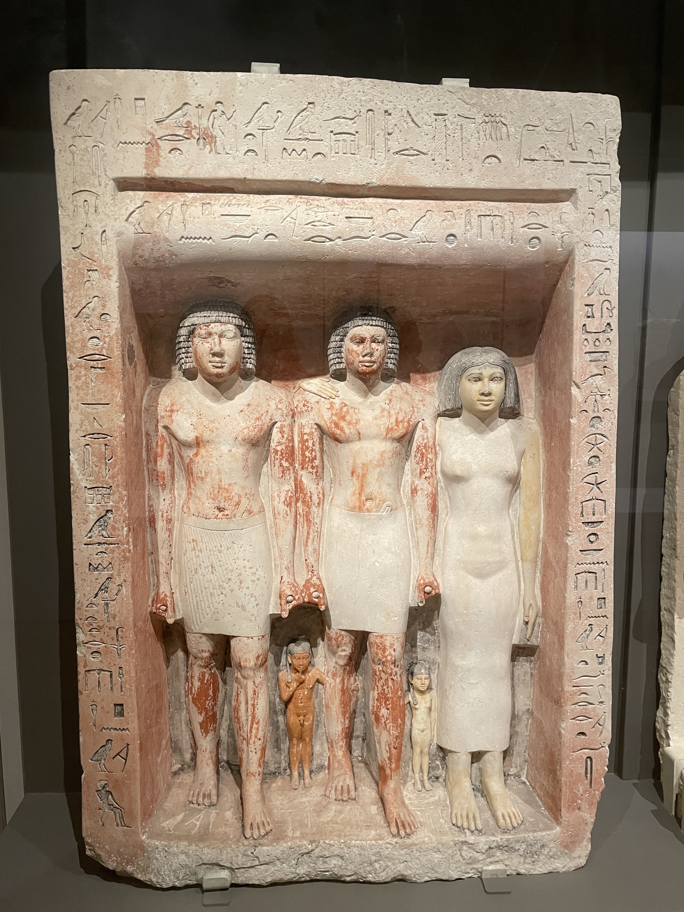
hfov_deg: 53.1
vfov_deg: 67.3
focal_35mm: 26
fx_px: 685
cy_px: 456
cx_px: 342
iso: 320
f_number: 1.6
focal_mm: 4.2
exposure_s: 1/60
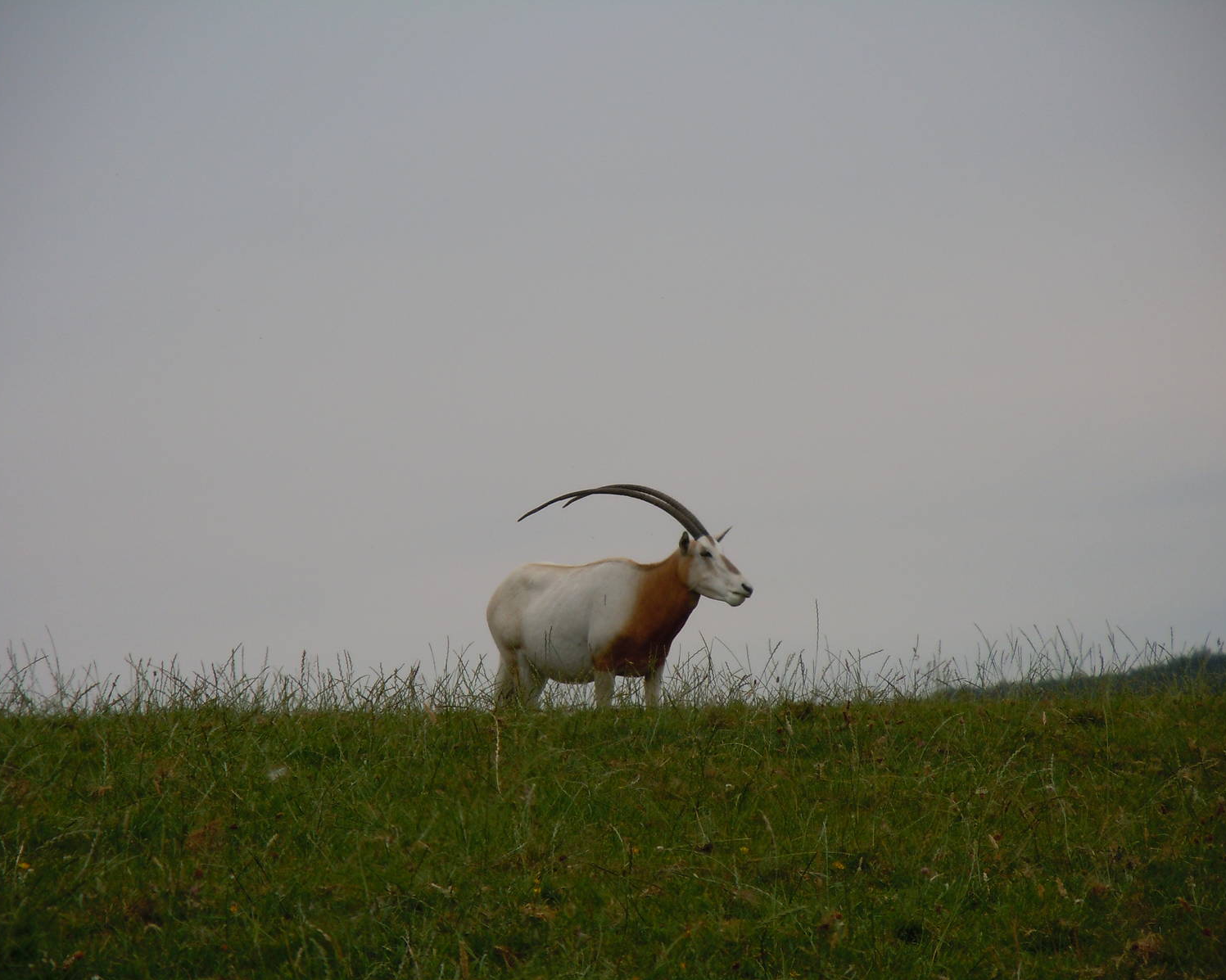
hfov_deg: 6.2
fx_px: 11355
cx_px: 594
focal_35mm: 313
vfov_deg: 4.9
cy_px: 490
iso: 100
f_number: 5.6
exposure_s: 1/400
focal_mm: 54
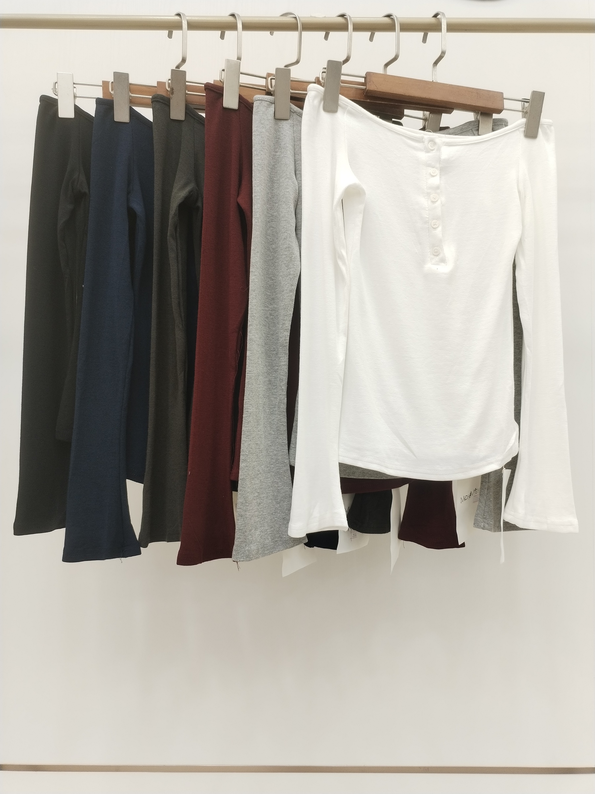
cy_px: 397
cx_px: 298
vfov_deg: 61.7
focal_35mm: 29
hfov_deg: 48.2
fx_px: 665
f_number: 1.8
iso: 159
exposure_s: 1/50
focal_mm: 4.75
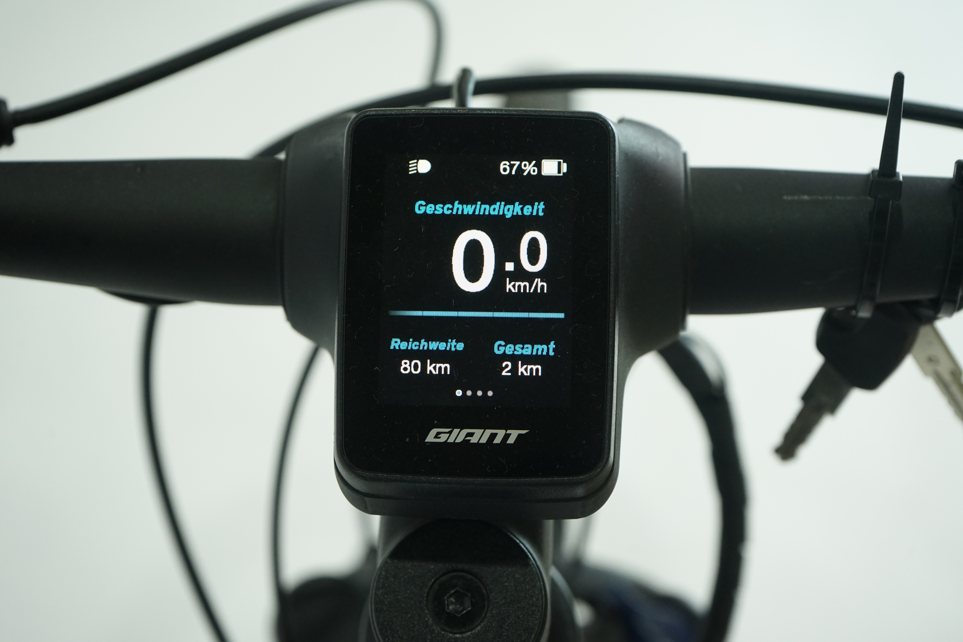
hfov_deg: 32.9
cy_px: 321
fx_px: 1632
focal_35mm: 61
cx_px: 482
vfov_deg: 22.3
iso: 2000
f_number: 7.1
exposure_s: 1/200
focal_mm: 61
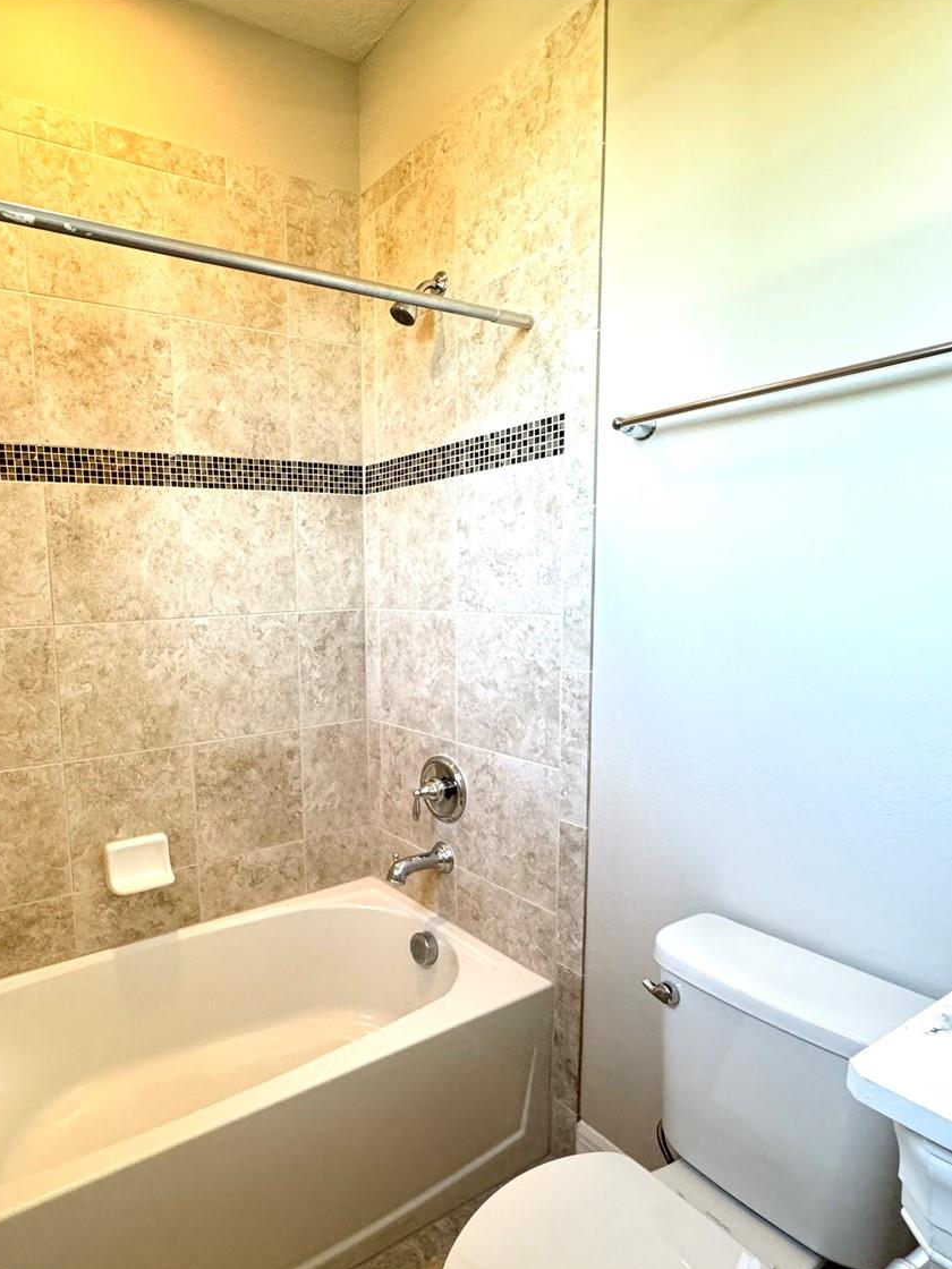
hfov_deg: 63.8
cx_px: 298
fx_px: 733
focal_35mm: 20
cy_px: 674
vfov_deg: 81.7
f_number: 2.2
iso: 320
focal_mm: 2.22
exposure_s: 1/60
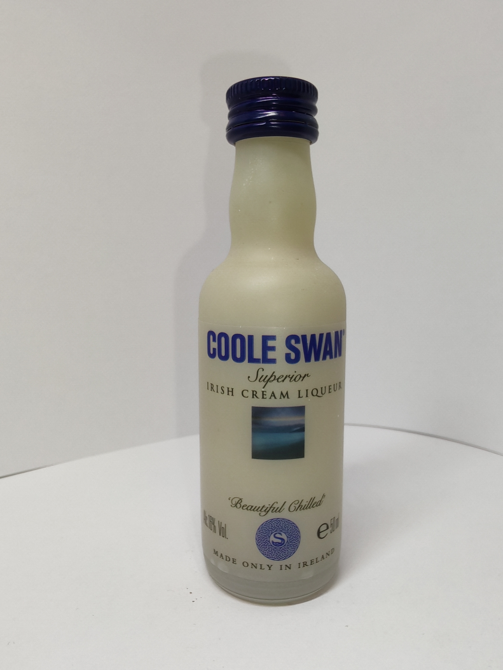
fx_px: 523
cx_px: 252
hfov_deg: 51.4
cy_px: 335
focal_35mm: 27
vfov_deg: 65.3
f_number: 2.2
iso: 50
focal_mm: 1.96
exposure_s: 1/100
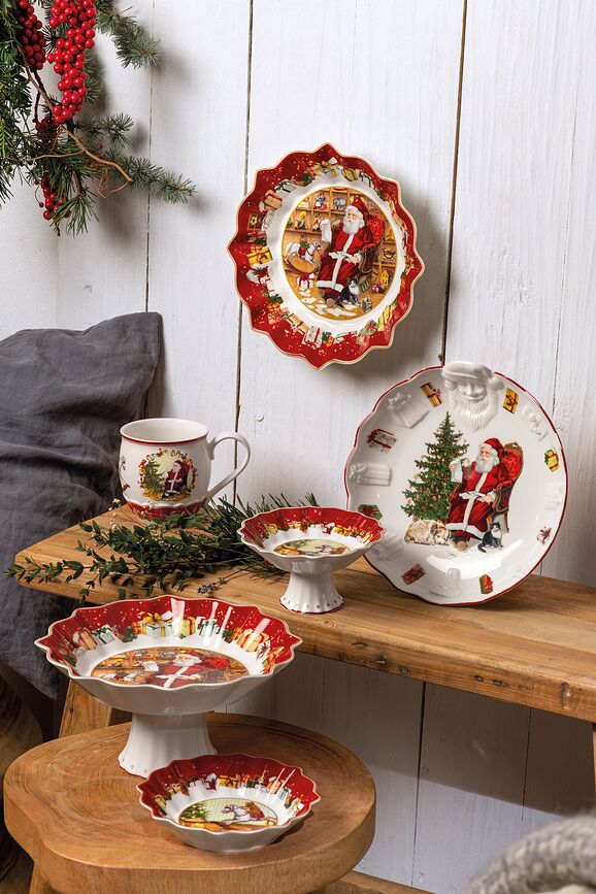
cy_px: 447
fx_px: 2111
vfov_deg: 23.9
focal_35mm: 85
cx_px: 298
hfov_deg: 16.1
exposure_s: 1.3
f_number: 16
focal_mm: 85
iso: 100
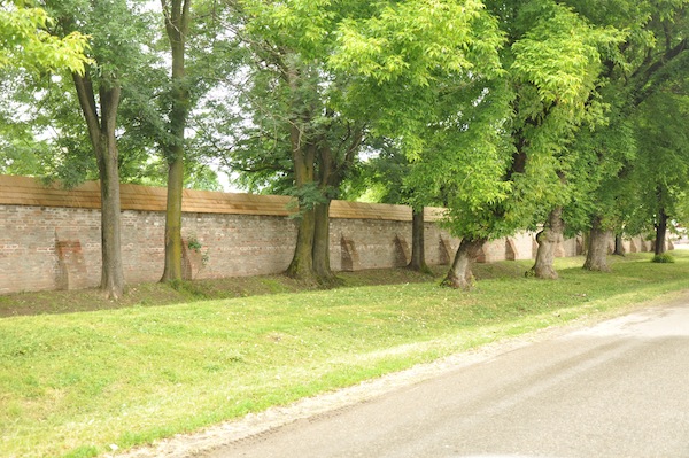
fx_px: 717
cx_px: 344
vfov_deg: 35.4
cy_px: 229
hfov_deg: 51.3
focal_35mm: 38
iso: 400
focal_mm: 25
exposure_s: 1/160
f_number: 6.3
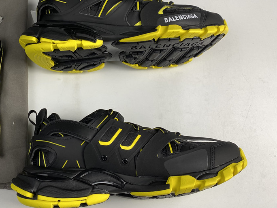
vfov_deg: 37.6
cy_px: 84
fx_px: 304
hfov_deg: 47.8
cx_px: 84
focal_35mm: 38
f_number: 1.8
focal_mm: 4.25
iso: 50
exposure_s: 1/100
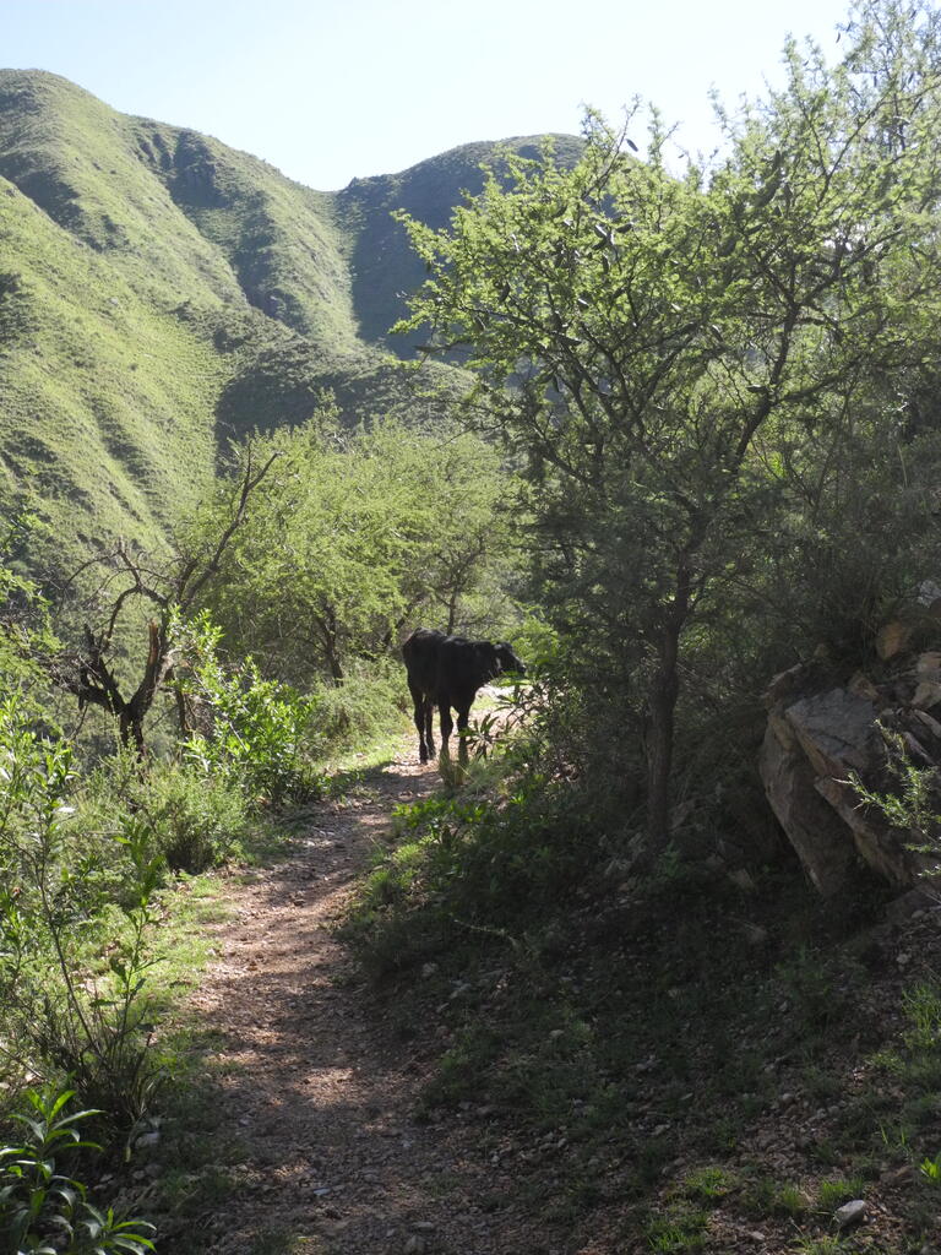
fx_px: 1812
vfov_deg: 38.2
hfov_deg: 29.1
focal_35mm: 50
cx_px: 470
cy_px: 628
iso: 400
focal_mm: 10.7
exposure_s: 1/1250
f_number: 4
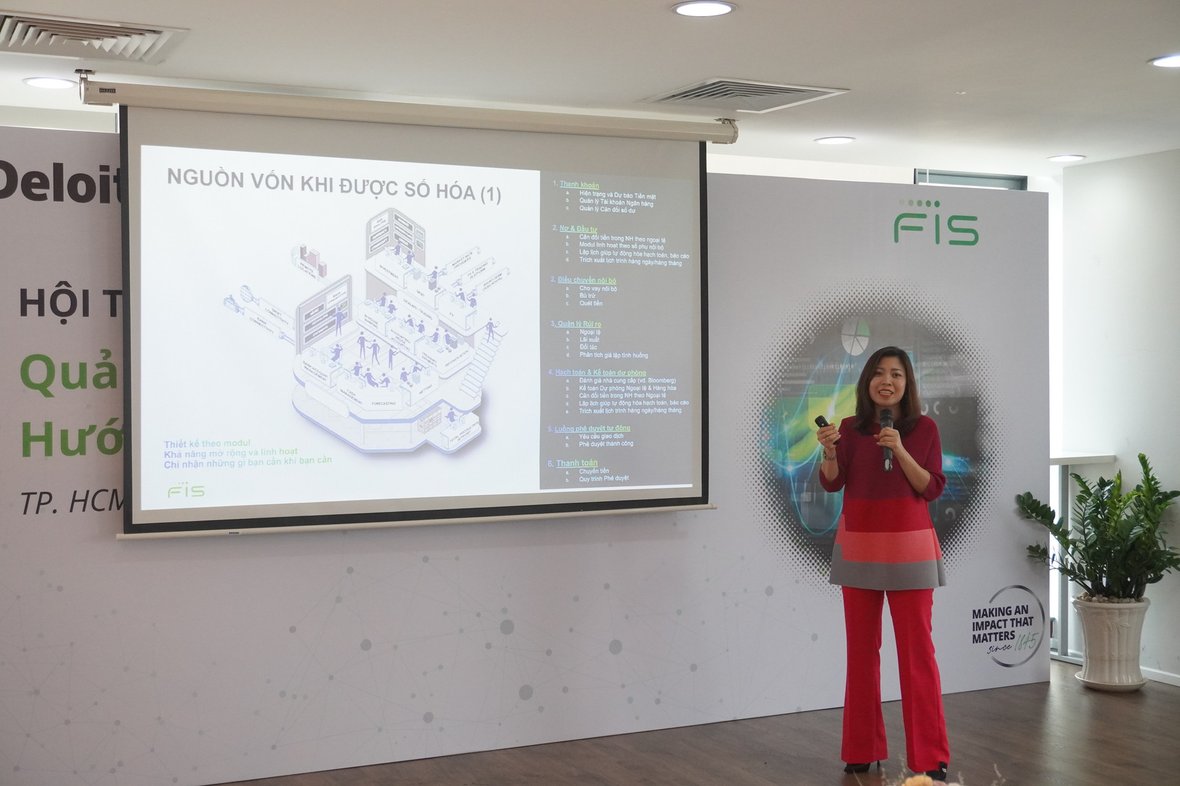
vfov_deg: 29.9
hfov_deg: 43.6
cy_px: 393
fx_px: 1475
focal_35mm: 45
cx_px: 590
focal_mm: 30
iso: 2500
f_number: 5
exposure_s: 1/160
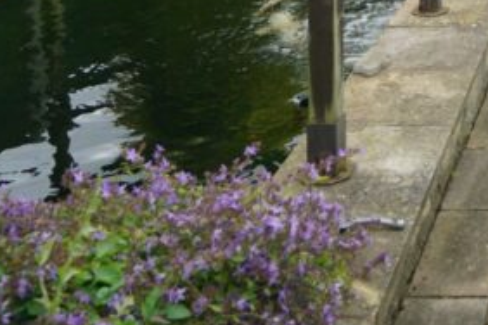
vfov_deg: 17.0
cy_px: -238
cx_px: 630
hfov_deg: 25.6
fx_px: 922
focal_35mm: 68
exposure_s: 1/200
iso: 400
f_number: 4.5
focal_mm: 16
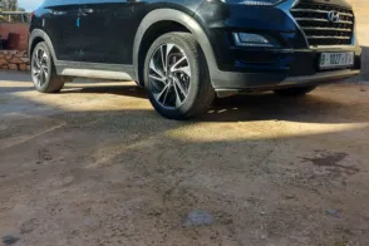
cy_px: 59
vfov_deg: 37.8
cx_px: 182
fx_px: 348
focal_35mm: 34
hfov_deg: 55.8
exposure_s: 1/552
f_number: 1.8
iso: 32
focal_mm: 5.23
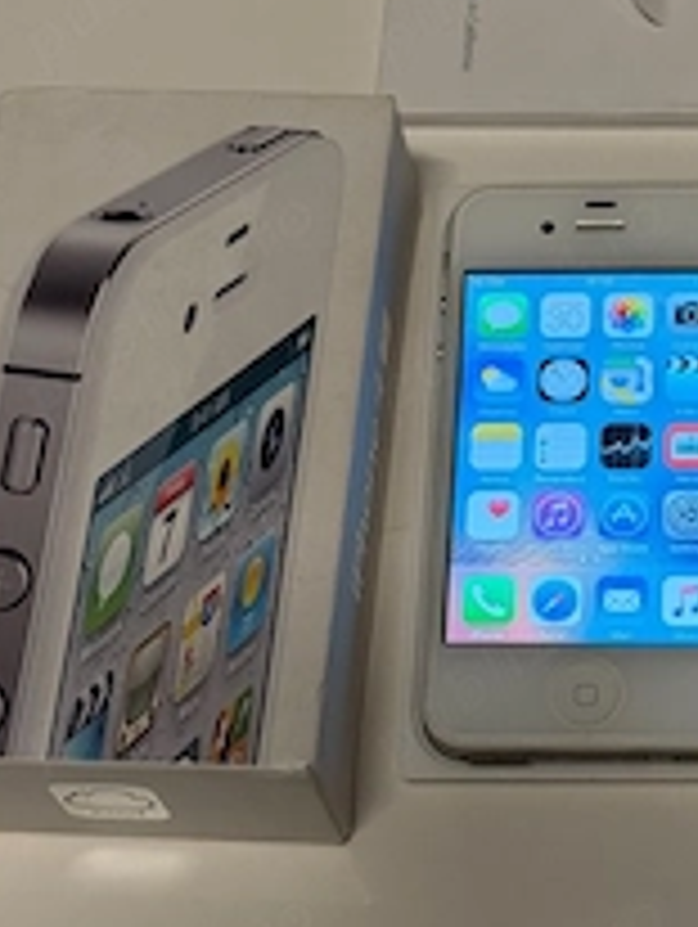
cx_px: 608
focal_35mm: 93
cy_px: 360
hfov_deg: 15.8
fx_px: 2495
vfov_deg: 21.0
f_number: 1.78
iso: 160
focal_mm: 6.76
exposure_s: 1/100
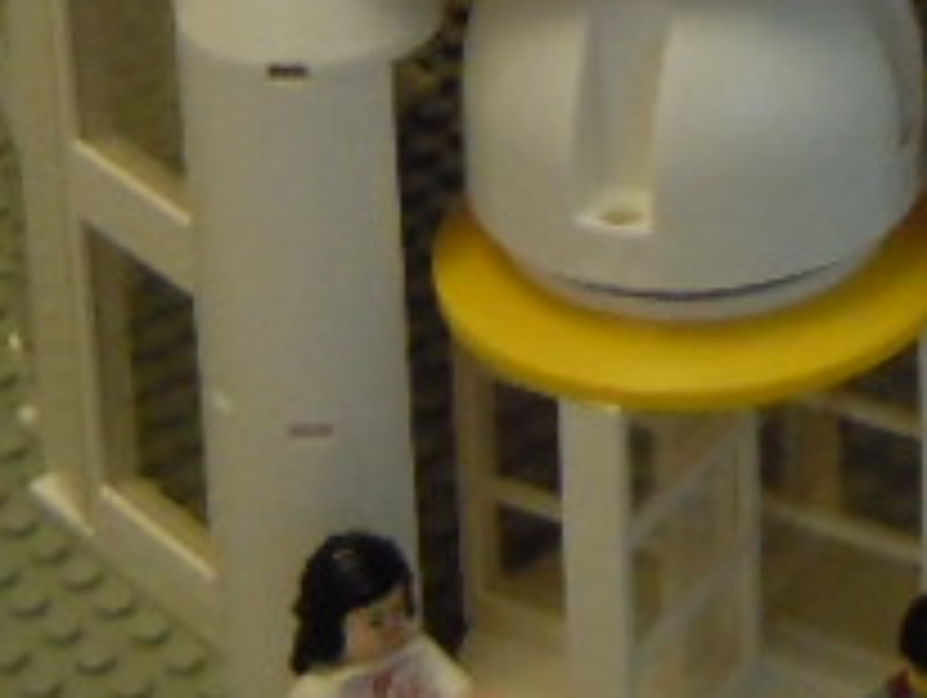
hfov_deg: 13.0
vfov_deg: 9.4
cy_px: -653
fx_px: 3995
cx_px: 981
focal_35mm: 149
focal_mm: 5.4
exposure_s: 1/25
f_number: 3.5
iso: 400
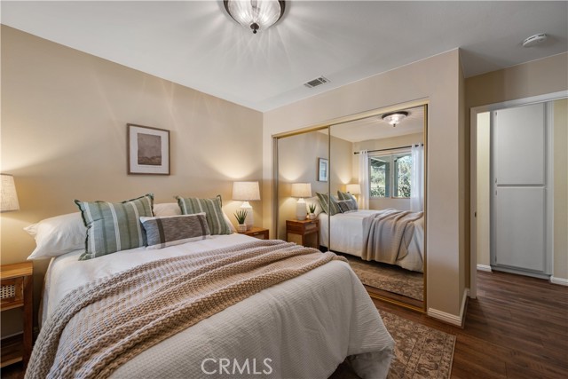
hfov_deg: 104.2
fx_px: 221
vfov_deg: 81.2
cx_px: 284
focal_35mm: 14
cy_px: 190
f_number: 8
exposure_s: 1/2.5
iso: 100
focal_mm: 14
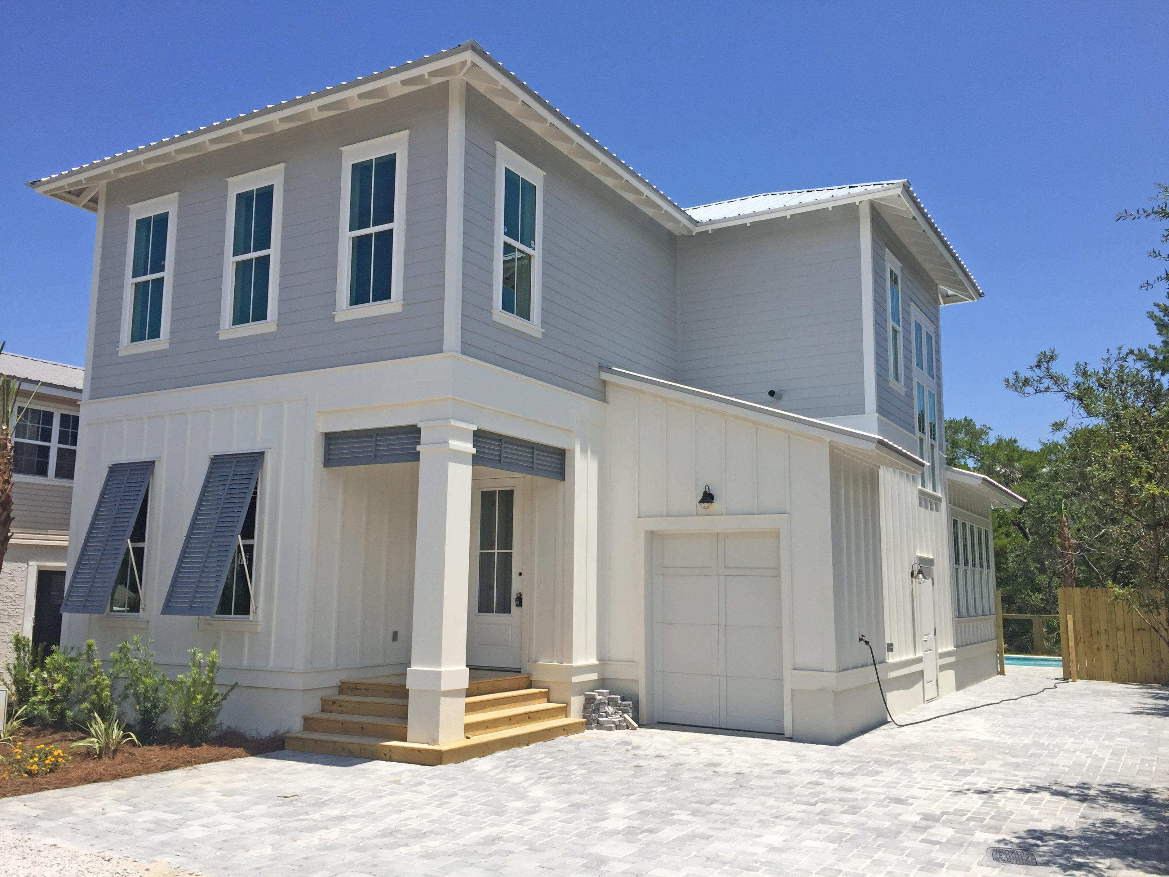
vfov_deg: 48.2
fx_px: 979
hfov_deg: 61.7
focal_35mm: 29
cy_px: 438
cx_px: 584
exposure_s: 1/3300
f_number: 2.2
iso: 32
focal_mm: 4.15
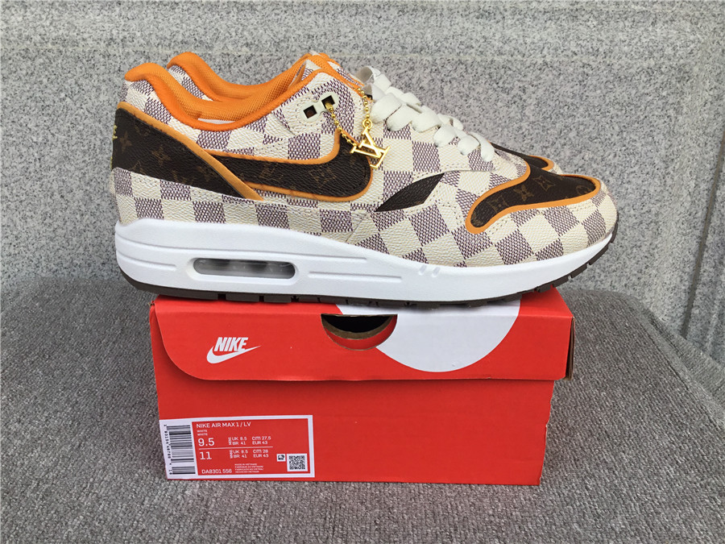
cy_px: 272
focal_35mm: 31
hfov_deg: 58.4
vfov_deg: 45.4
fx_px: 649
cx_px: 362
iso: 25
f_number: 2.4
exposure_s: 1/468
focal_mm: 3.3
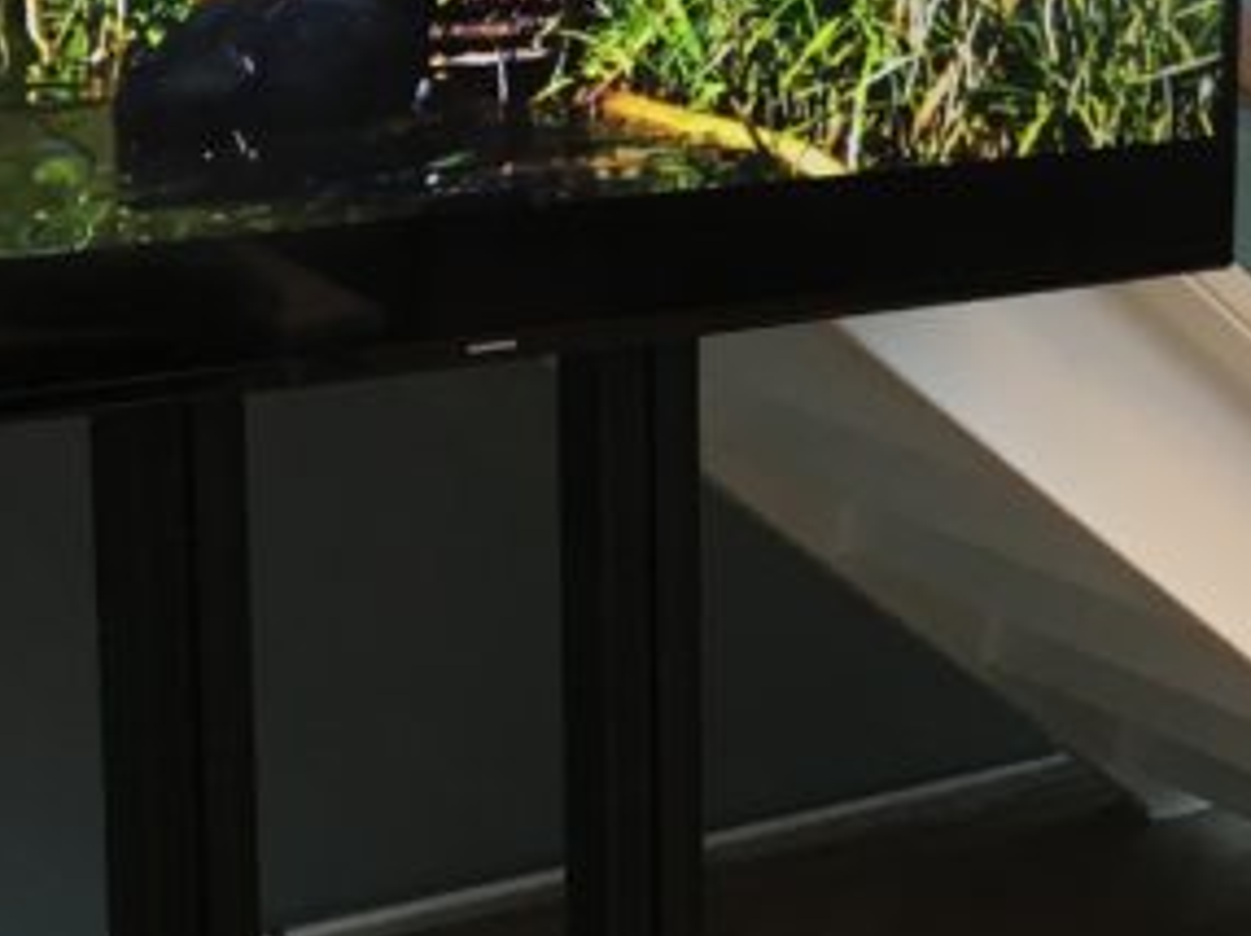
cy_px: 267
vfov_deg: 14.2
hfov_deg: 18.5
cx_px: 1216
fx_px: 3755
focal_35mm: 104
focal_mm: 4.15
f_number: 2.2
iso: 32
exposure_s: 1/33
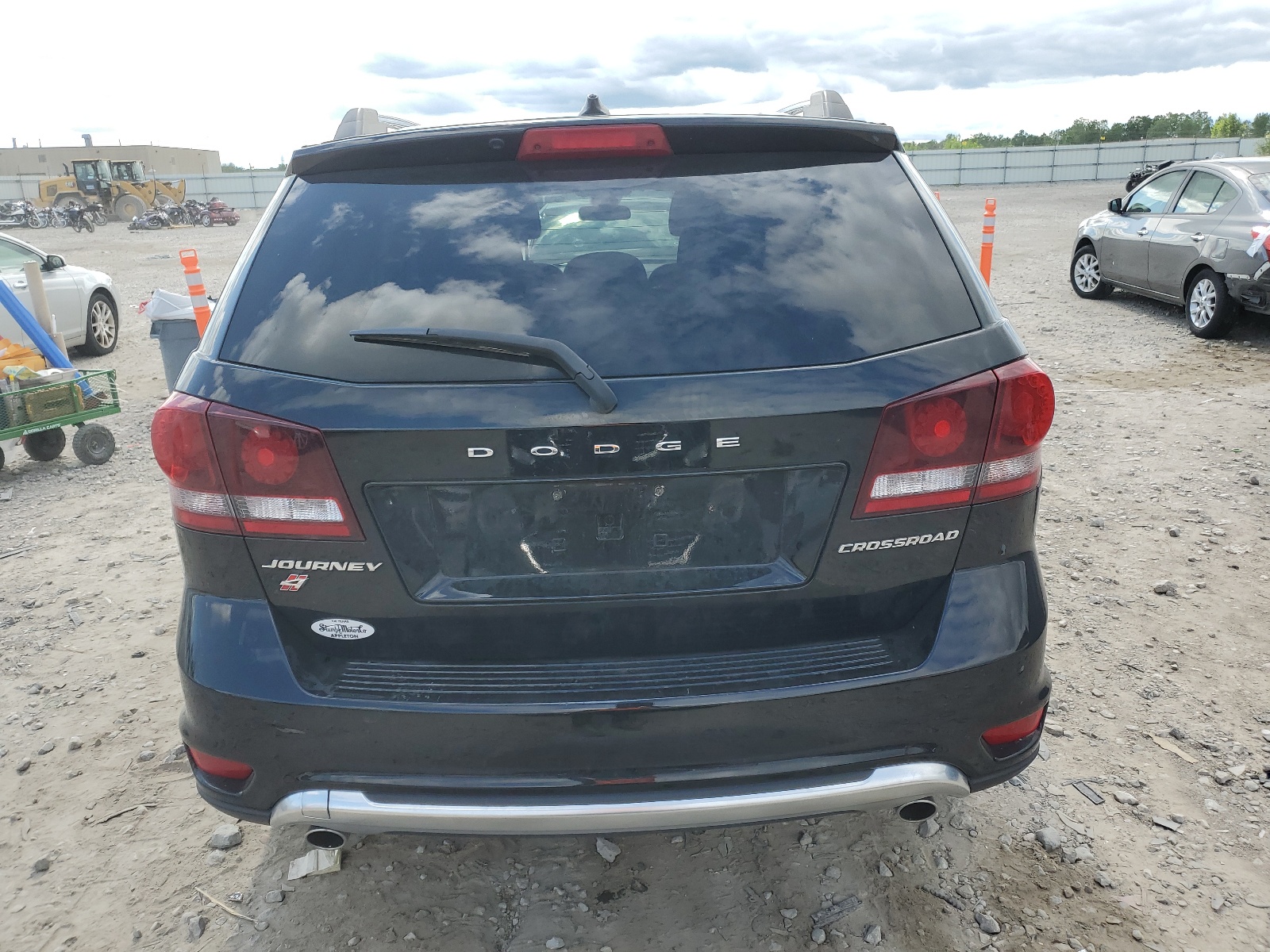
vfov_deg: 53.1
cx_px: 635
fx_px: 954
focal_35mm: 26
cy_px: 476
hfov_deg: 67.3
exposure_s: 1/1250
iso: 50
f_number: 1.5
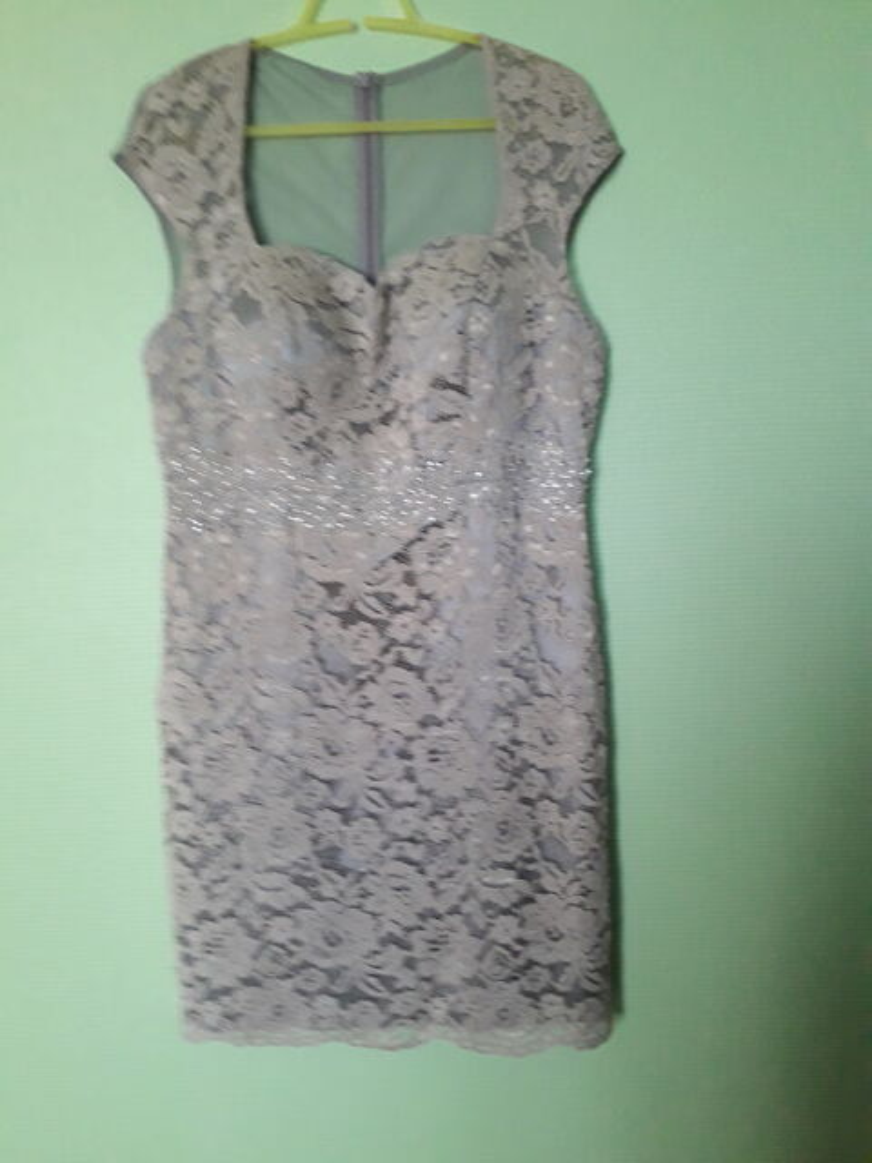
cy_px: 582
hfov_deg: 51.4
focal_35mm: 27
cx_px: 436
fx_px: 907
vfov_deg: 65.3
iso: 200
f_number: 1.9
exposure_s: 1/50
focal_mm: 3.6
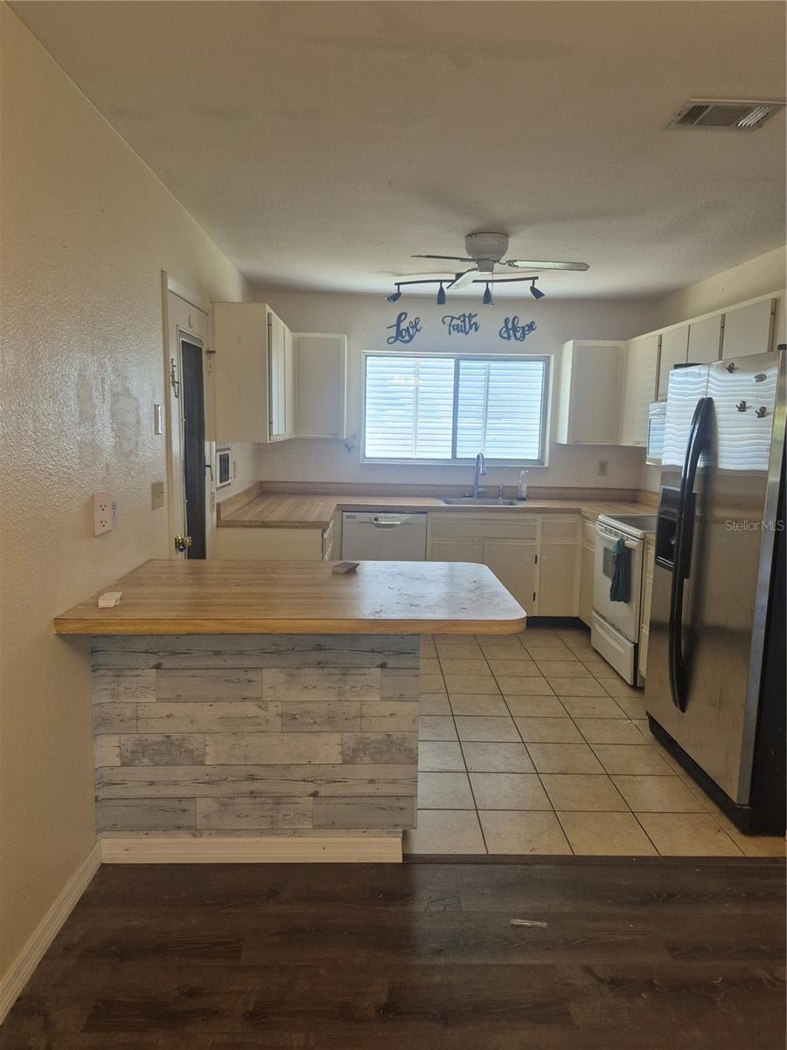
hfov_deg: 58.9
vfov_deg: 73.9
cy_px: 525
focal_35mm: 23
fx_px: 697
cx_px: 394
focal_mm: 5.4
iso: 125
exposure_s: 1/120
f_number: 1.8
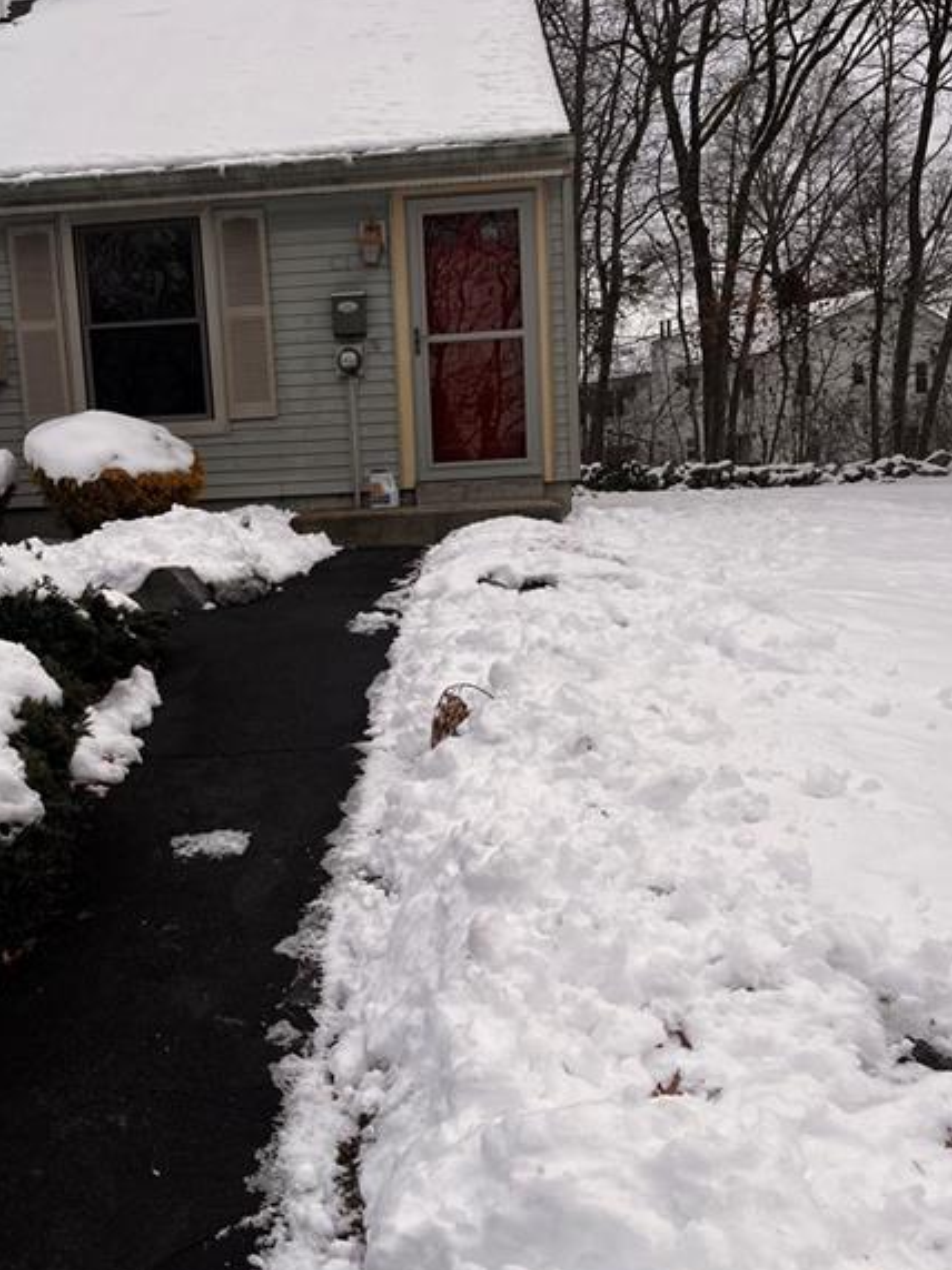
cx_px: 349
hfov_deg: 40.4
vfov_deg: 52.6
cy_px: 627
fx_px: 1284
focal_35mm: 35
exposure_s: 1/2632
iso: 50
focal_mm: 5.1
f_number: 1.6
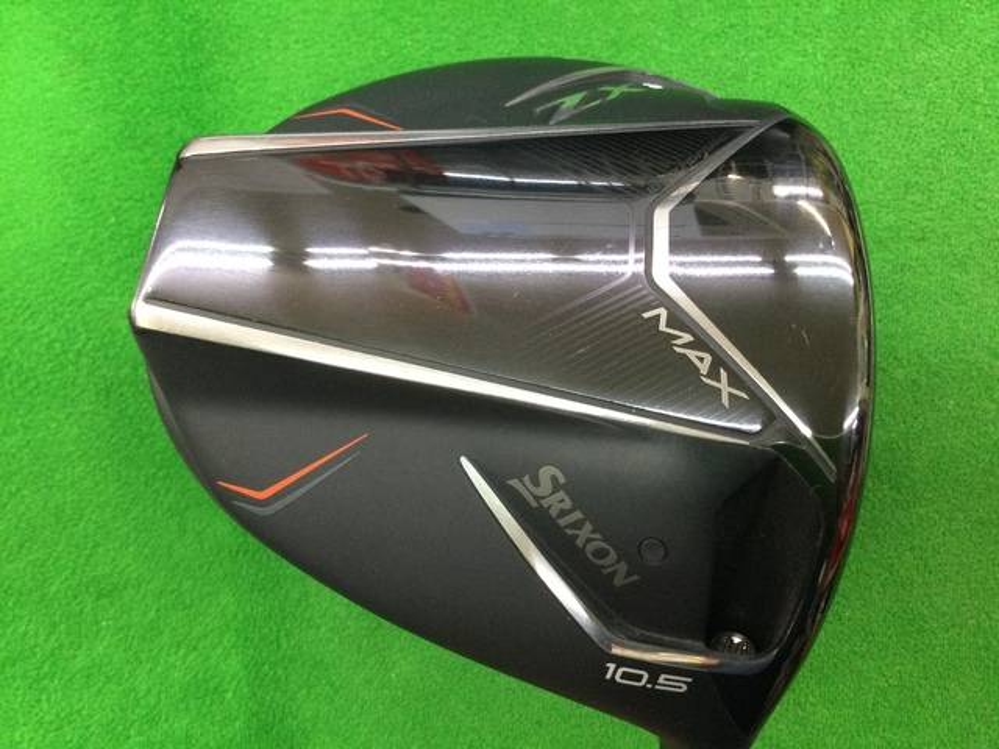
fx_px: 895
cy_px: 374
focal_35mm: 31
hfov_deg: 58.4
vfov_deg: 45.4
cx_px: 500
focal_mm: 3.3
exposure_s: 1/30
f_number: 2.4
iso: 125
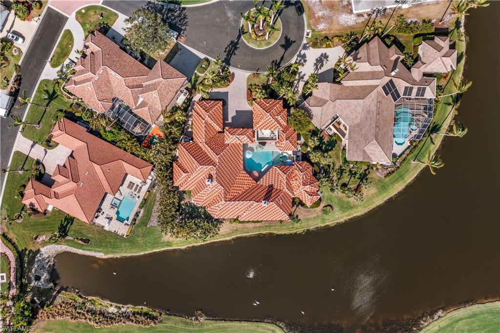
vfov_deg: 46.3
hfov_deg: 65.5
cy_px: 166
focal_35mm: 28
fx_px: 389
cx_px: 250
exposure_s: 1/100
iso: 100
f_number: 3.2
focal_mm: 10.26
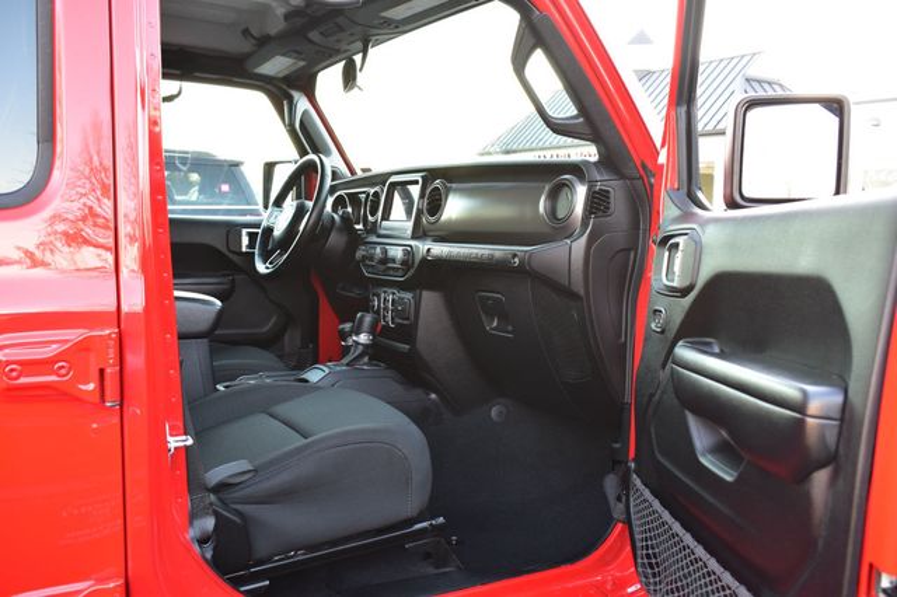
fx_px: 859
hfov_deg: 55.1
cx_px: 448
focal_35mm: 34
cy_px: 298
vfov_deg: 38.3
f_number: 6.3
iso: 400
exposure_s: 1/15
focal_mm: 23
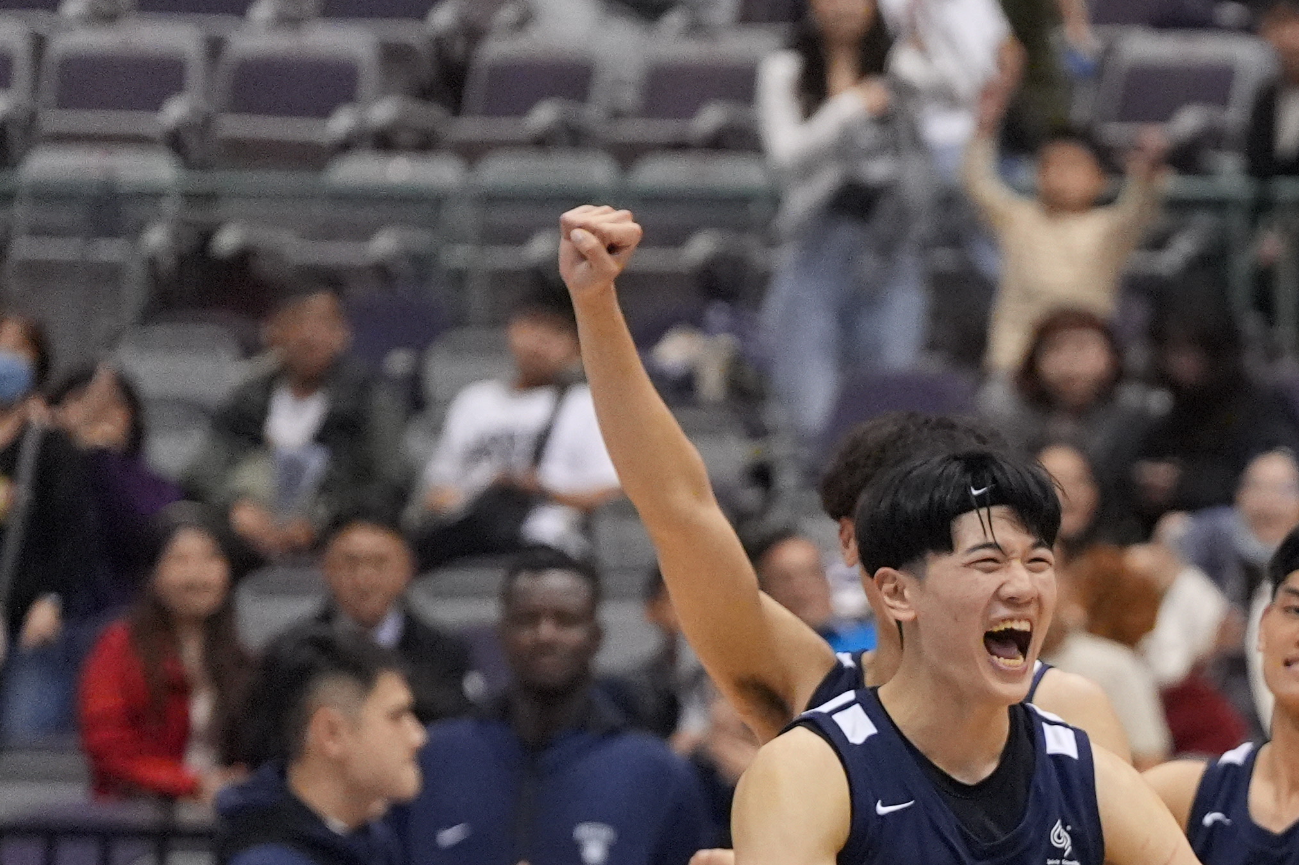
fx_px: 14791
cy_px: 1000
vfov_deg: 3.3
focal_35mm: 410
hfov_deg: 5.0
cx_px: 1733
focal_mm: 138
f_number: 2.8
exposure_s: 1/1250
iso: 5000
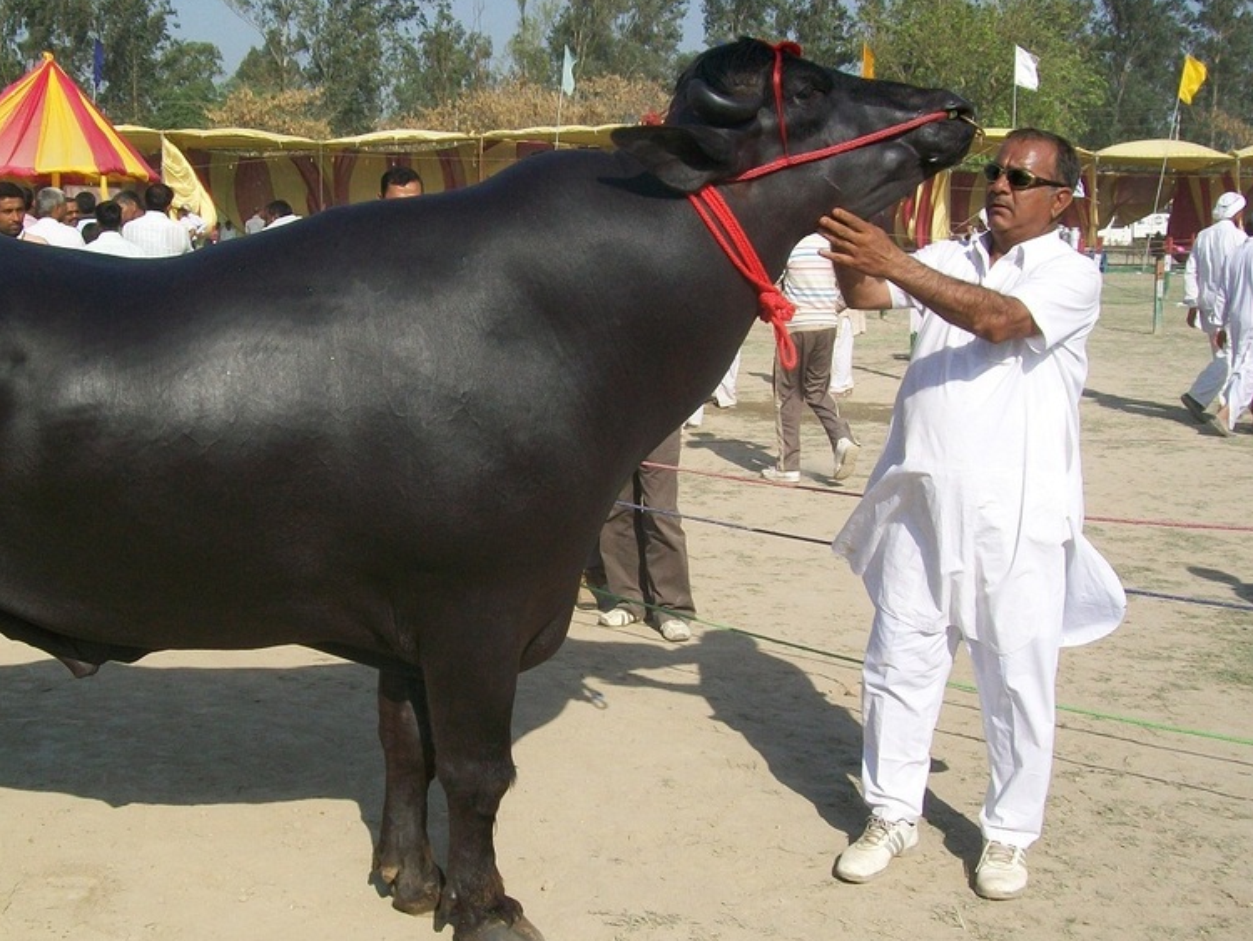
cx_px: 459
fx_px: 1738
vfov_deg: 30.3
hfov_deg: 39.3
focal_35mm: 48
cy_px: 485
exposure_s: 1/500
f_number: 4.8
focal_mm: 6
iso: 64
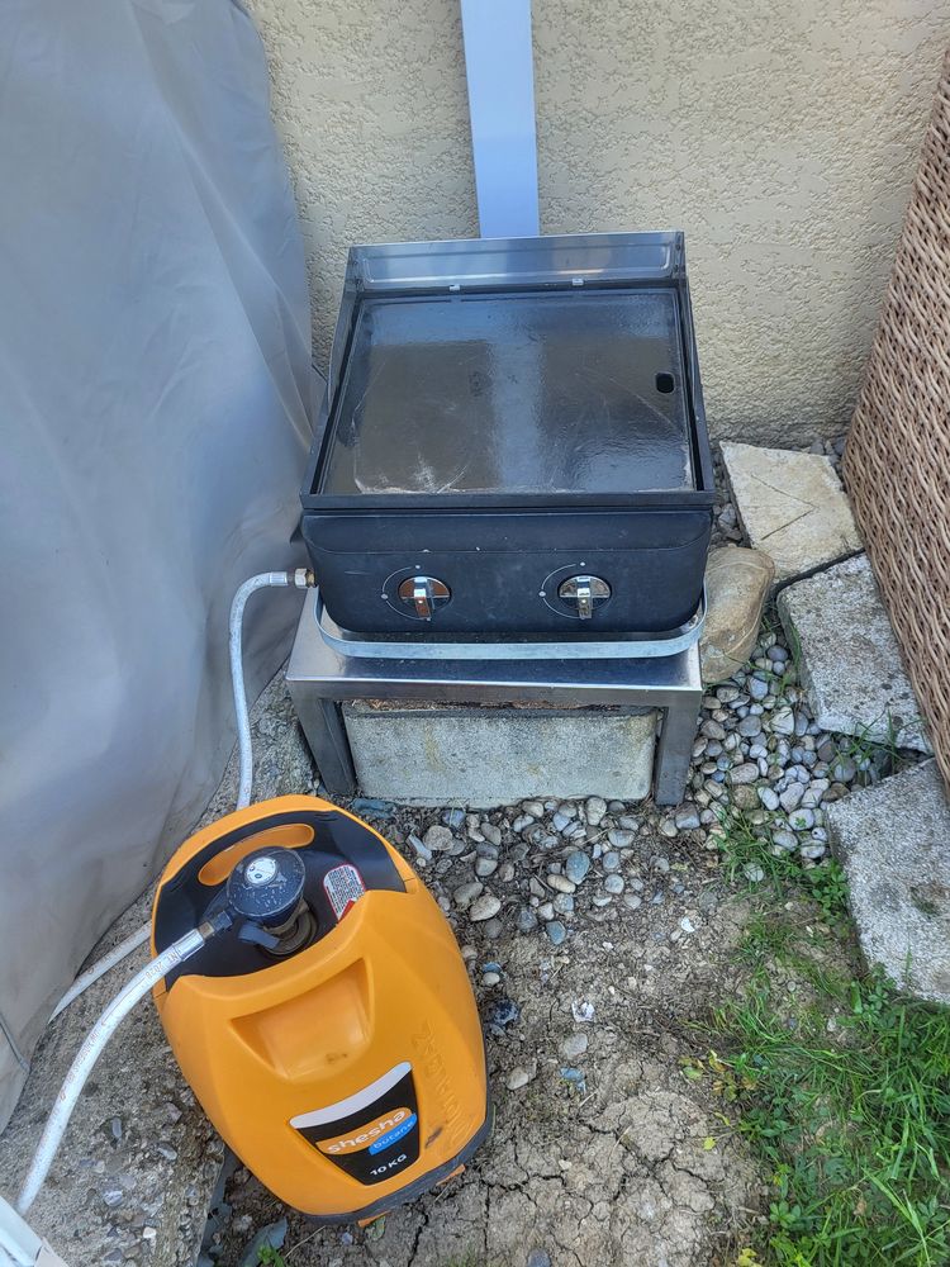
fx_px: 951
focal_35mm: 26
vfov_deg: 67.3
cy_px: 634
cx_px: 475
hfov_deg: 53.1
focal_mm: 5.4
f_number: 1.8
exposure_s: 1/102
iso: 40
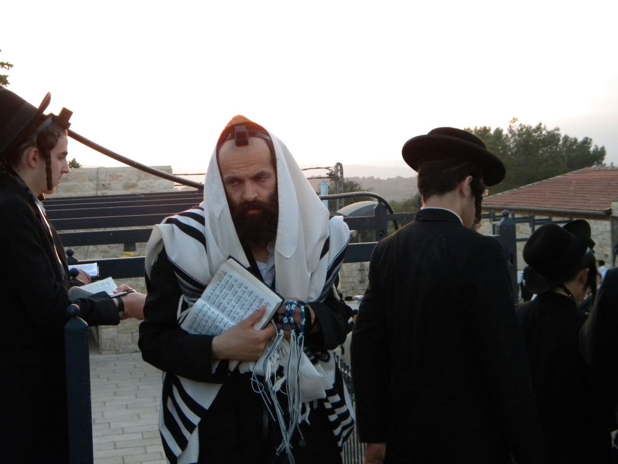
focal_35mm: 47
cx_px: 309
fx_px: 839
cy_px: 232
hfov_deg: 40.4
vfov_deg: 30.9
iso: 400
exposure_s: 1/190
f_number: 3.9
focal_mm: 8.6
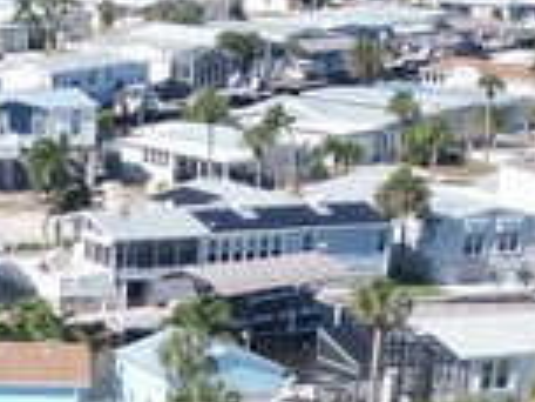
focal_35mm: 162
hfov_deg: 11.9
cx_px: -123
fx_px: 2504
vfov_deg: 8.7
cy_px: 755
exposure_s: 1/2500
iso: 110
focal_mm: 6.72
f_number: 1.7
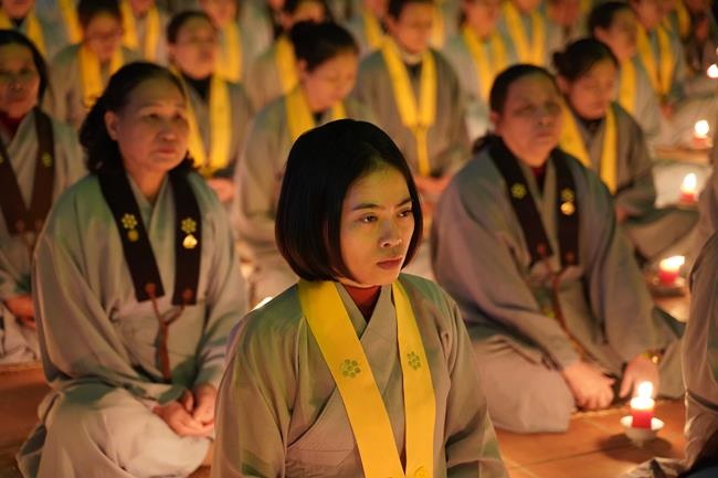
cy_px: 239
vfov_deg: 18.2
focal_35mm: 75
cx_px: 359
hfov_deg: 27.0
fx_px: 1495
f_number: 2.8
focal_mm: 75
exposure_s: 1/80
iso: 8000
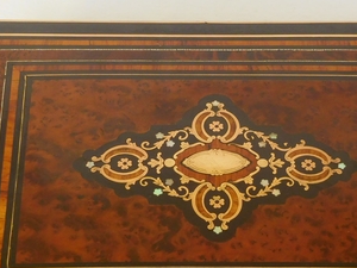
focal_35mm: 110
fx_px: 1134
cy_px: 239
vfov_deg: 13.3
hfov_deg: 17.9
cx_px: 223
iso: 280
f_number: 4.2
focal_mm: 9.8
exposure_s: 1/30
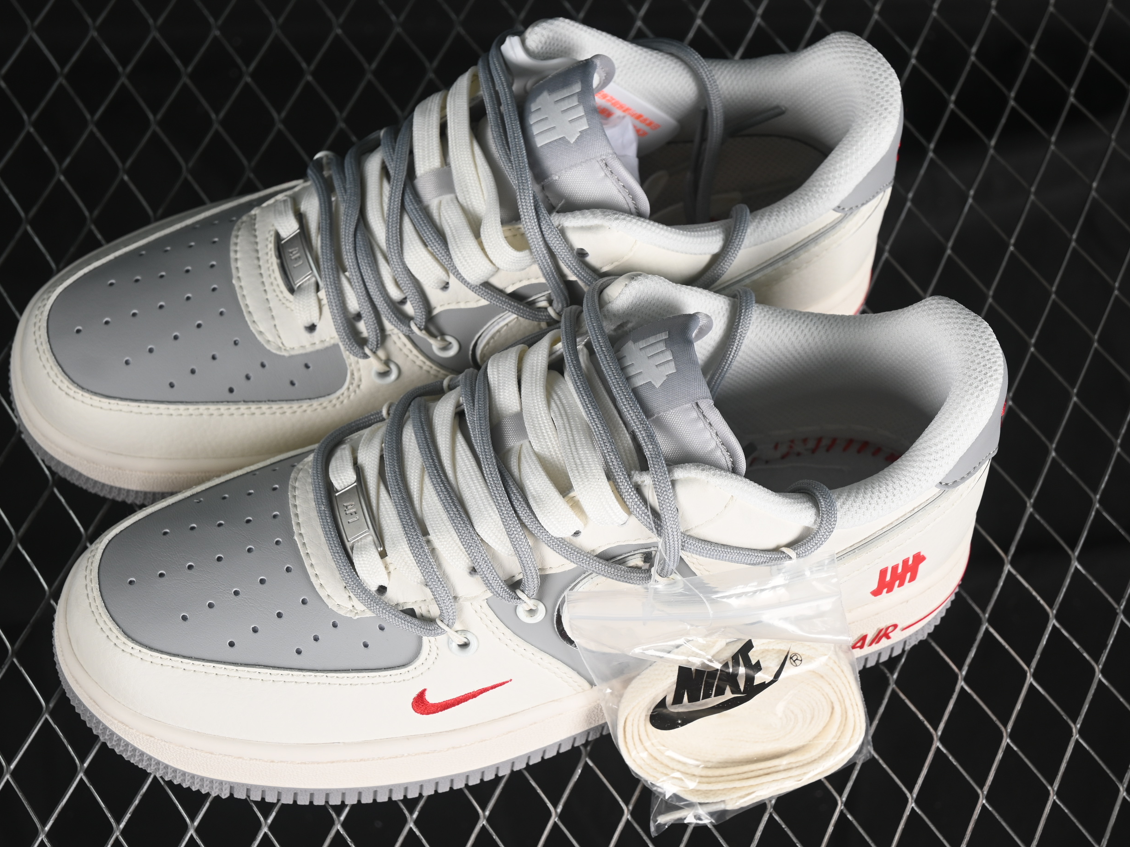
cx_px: 500
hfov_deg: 23.8
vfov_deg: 18.0
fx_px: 2677
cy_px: 421
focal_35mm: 82
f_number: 7.1
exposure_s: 1/60
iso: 160
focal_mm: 50
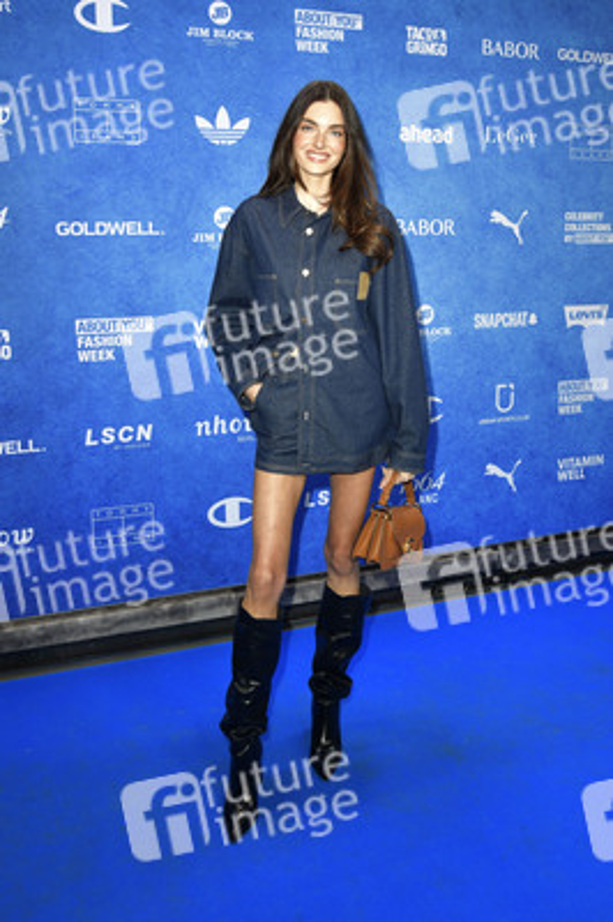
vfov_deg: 73.8
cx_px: 306
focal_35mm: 24
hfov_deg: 53.1
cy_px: 461
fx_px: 614
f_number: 5.6
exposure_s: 1/200
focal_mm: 24
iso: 640
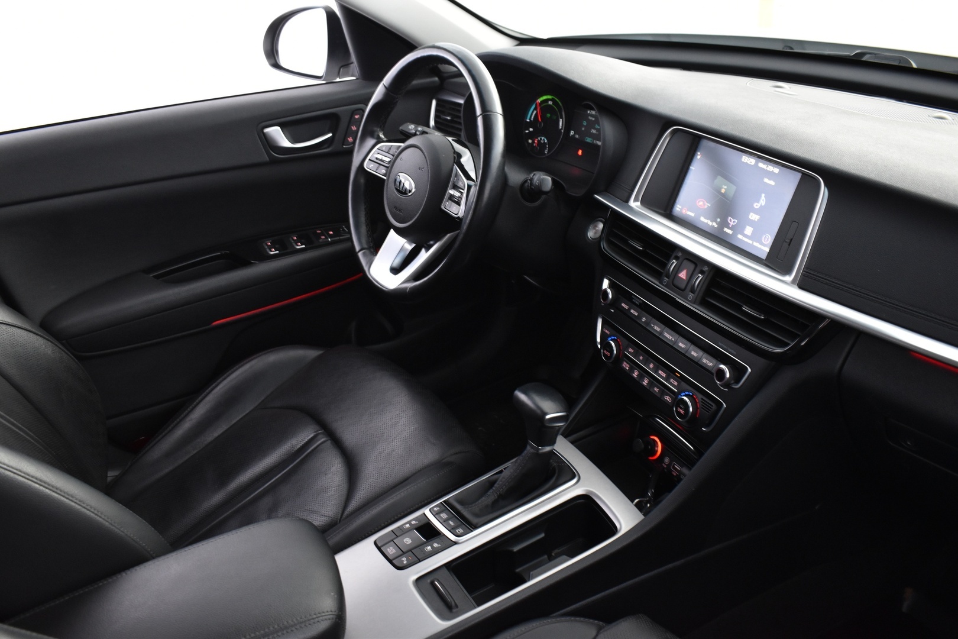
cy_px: 320
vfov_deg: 41.7
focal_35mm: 32
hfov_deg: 59.5
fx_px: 838
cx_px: 479
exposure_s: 1/6
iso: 1250
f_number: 5.6
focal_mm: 21
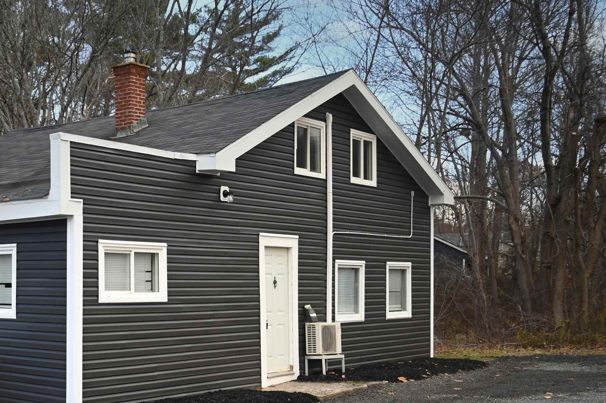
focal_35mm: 50
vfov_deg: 26.7
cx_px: 115
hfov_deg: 38.1
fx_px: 841
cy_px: 280
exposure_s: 1/250
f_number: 4.5
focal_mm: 29
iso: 200
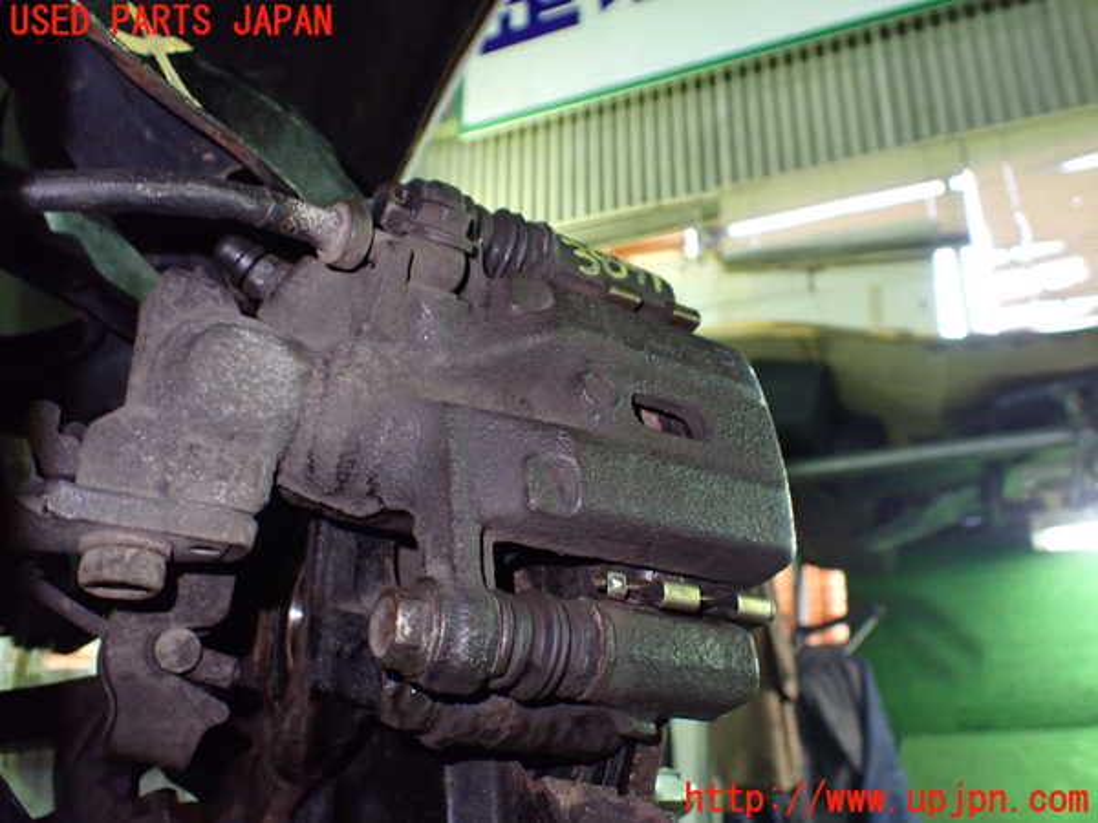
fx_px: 952
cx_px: 549
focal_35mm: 30
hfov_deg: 60.0
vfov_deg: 46.8
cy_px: 412
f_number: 2.3
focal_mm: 5.4
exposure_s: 1/30
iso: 800
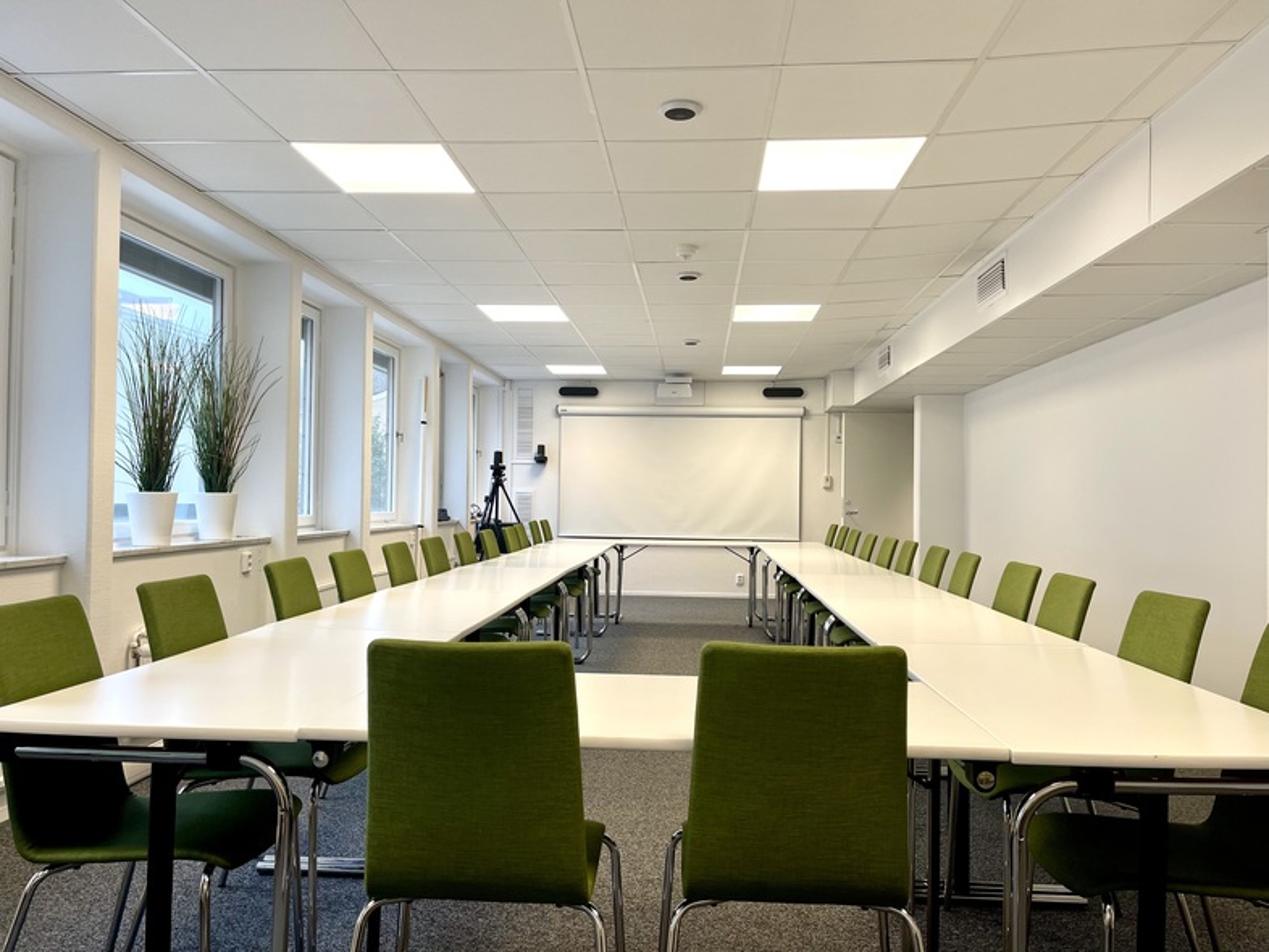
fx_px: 953
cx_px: 634
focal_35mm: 26
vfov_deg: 53.1
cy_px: 476
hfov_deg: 67.3
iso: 50
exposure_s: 1/100
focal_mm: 5.1
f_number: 1.6
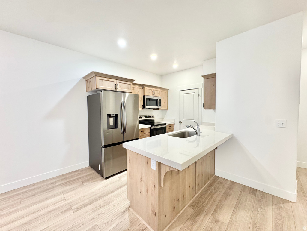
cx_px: 154
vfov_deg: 85.7
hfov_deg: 102.1
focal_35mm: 14
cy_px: 116
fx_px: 124
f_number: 2.2
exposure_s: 1/120
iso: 200
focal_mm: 2.22
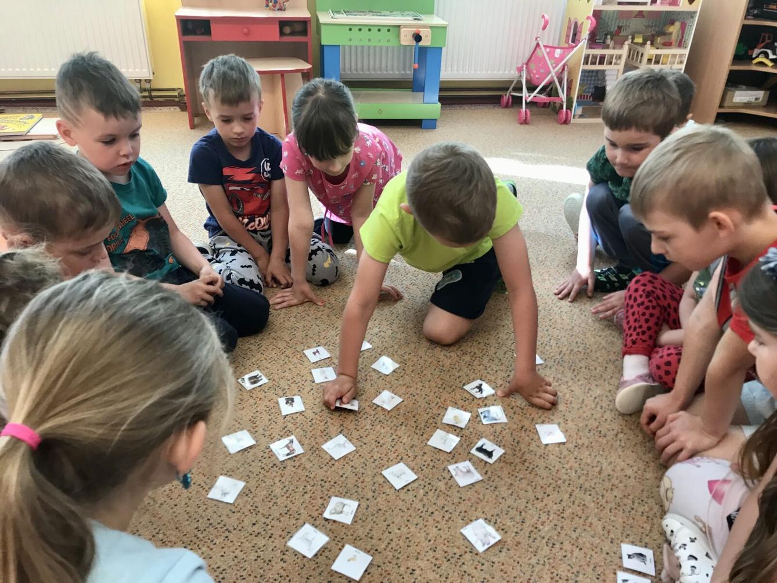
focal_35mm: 28
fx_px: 629
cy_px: 292
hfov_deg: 63.4
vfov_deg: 49.8
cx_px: 388
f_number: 1.8
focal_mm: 3.99
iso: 32
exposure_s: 1/33
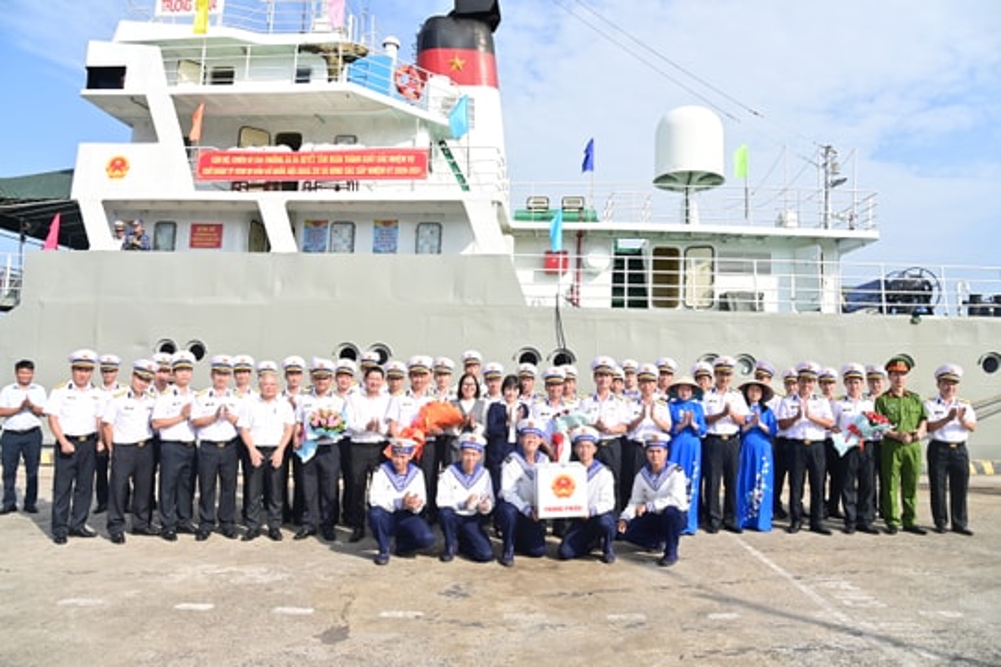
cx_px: 500
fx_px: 667
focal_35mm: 24
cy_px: 334
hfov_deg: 73.7
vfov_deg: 53.1
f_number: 7.1
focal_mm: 24
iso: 100
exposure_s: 1/250
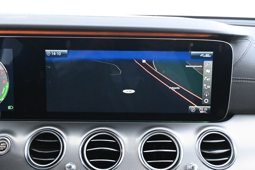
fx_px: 297
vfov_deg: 31.9
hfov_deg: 46.4
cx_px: 128
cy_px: 85
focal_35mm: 42
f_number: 4.5
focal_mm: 28
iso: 12800
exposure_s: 1/20
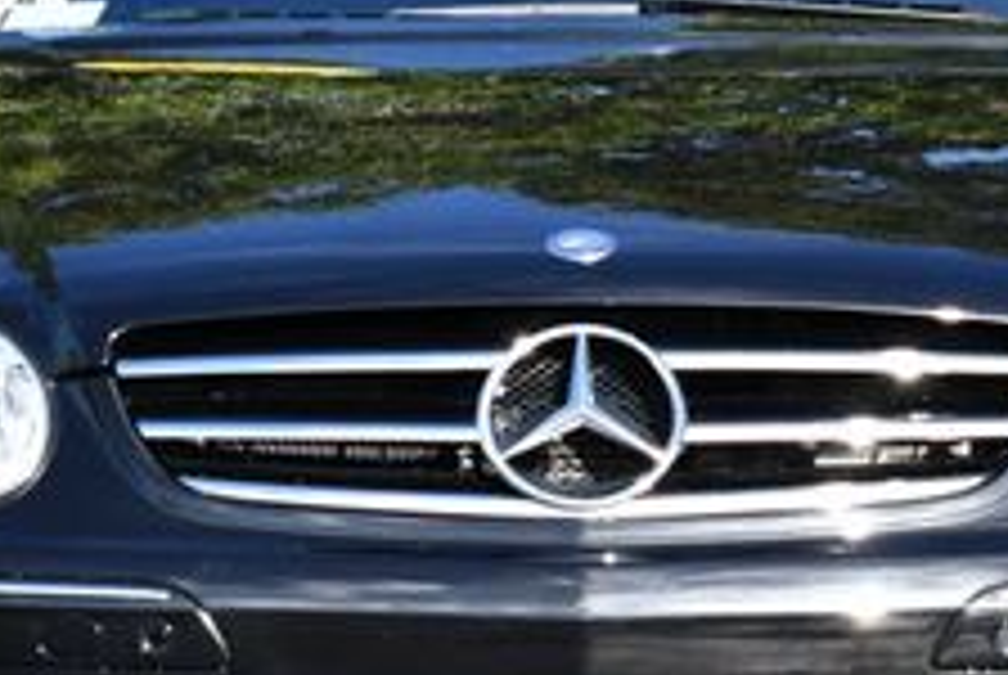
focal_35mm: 240
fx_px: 6729
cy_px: 346
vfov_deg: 5.7
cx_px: 490
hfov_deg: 8.6
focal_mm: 42
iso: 200
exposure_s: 1/250
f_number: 8
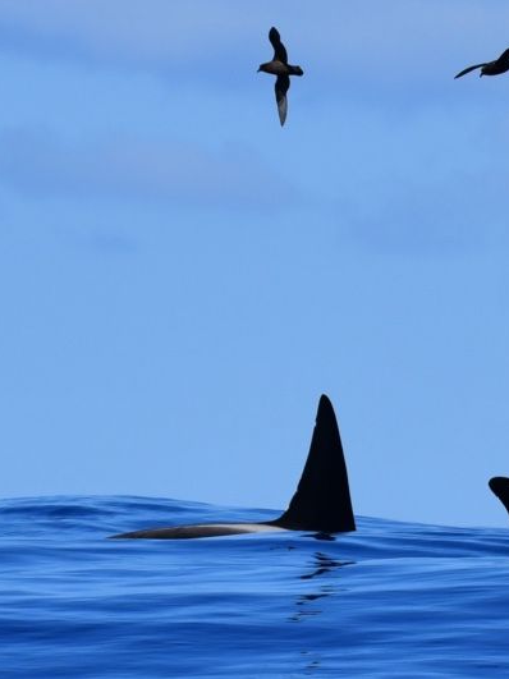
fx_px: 6394
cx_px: 485
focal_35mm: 326
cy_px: 340
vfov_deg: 6.1
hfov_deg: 4.6
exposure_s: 1/2000
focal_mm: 150
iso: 280
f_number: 8
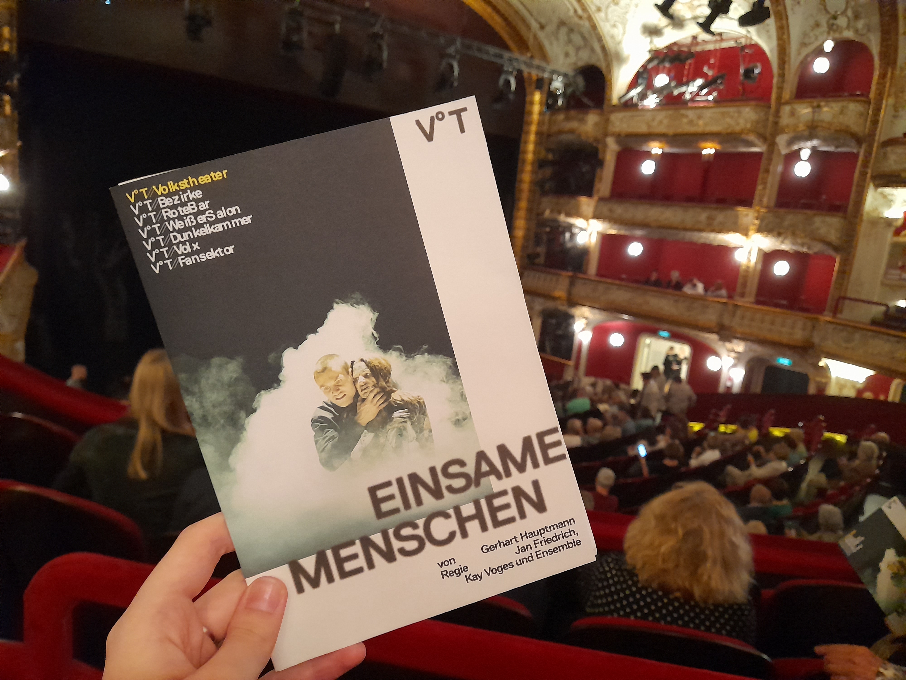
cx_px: 453
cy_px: 340
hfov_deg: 69.4
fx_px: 654
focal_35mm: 25
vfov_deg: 54.9
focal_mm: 4.6
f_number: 2
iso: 800
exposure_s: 1/20
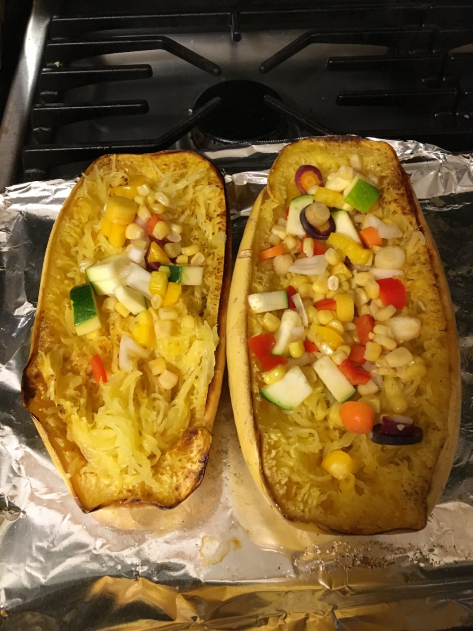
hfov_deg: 48.2
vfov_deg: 61.7
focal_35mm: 29
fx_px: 528
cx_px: 236
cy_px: 316
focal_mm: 4.15
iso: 200
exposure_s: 1/20
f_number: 2.2
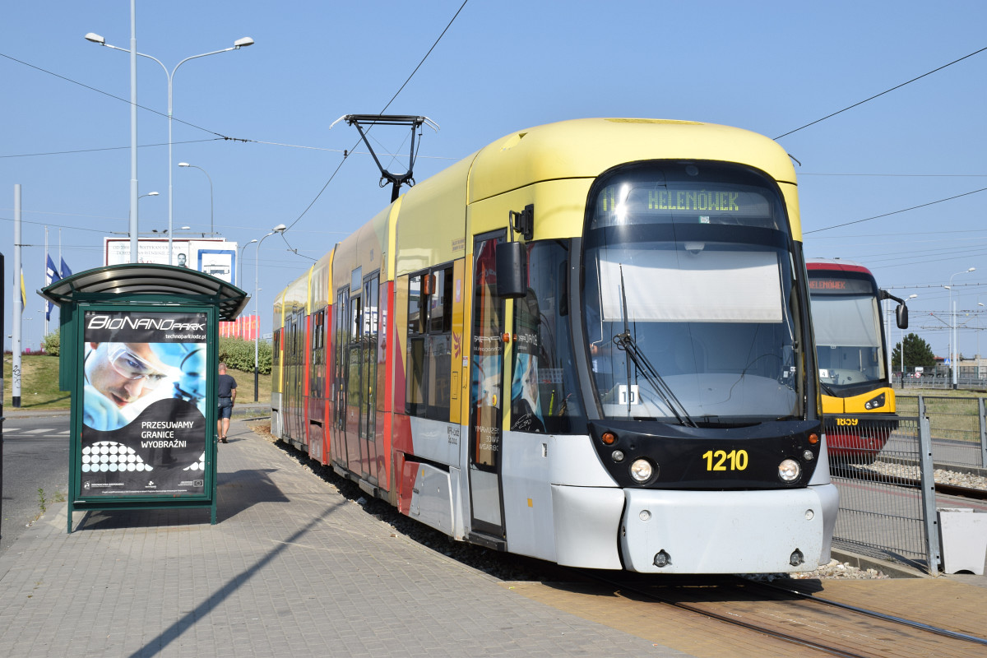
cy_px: 329
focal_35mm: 60
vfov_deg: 22.6
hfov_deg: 33.4
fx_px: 1645
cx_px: 494
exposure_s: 1/100
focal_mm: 40
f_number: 14
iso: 100
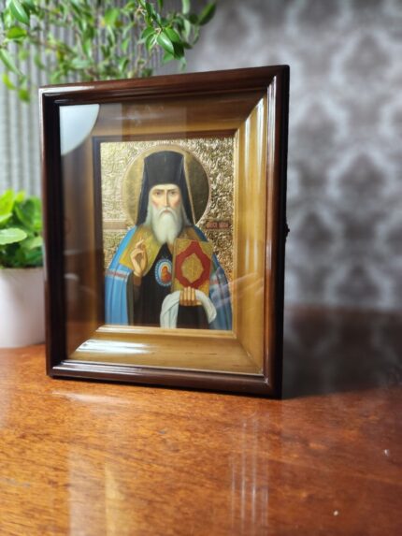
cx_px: 201
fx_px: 356
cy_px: 268
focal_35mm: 23
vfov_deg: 73.9
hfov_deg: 58.9
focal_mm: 5.4
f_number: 1.8
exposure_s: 1/100
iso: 640
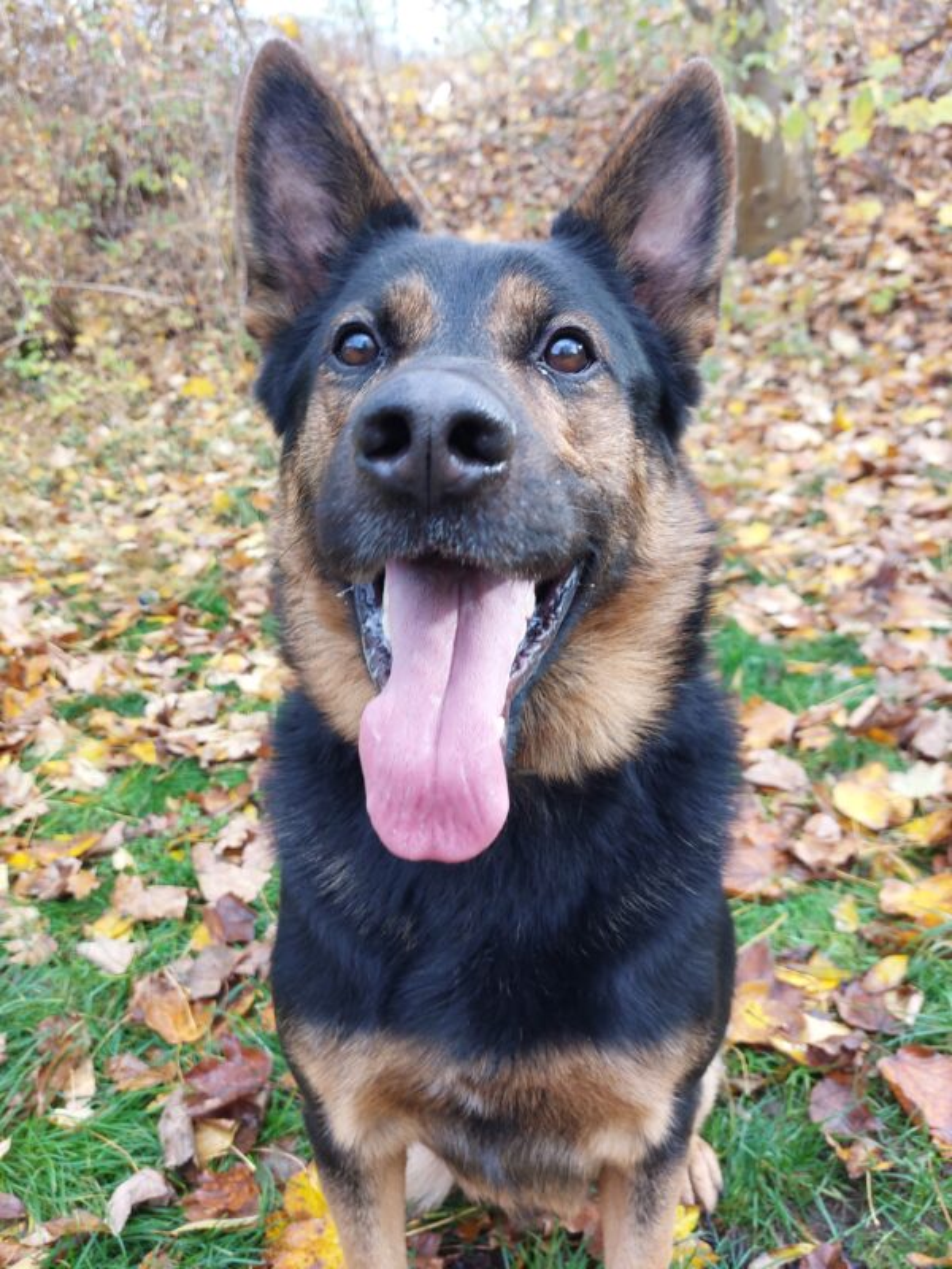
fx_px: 917
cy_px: 634
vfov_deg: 69.4
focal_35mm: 25
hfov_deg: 54.9
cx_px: 476
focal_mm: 5.23
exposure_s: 1/100
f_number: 1.8
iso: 64
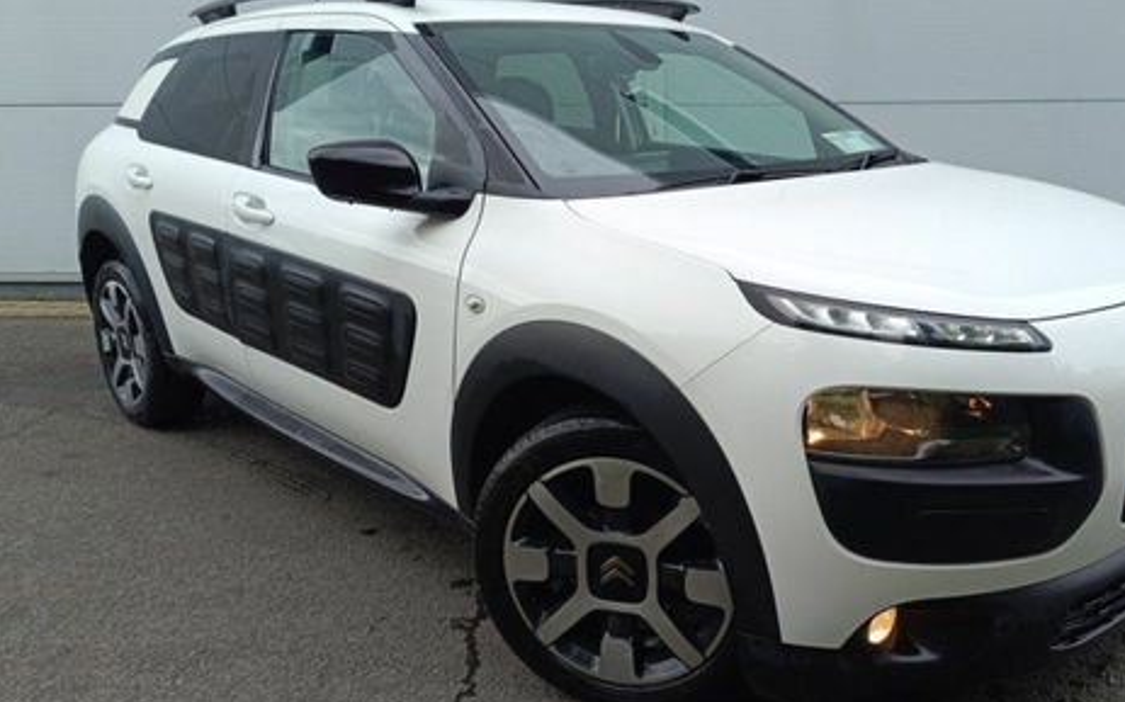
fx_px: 1011
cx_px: 649
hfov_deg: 57.9
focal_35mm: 33
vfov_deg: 38.3
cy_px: 367
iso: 51
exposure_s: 1/291
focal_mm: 5.59
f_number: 1.88
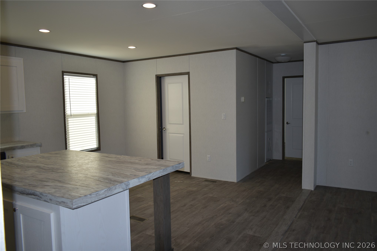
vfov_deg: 47.9
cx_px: 188
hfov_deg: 67.4
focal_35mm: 27
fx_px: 283
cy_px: 126
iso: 100
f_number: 3.5
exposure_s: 1/60
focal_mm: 18
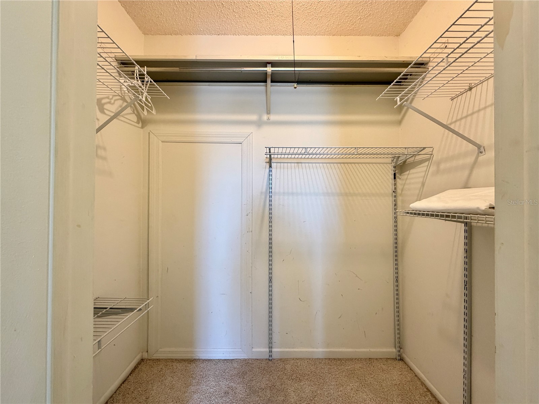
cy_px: 202
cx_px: 270
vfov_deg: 85.7
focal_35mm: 14
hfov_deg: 102.1
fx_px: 218
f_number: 2.2
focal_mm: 2.22
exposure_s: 1/60
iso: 200
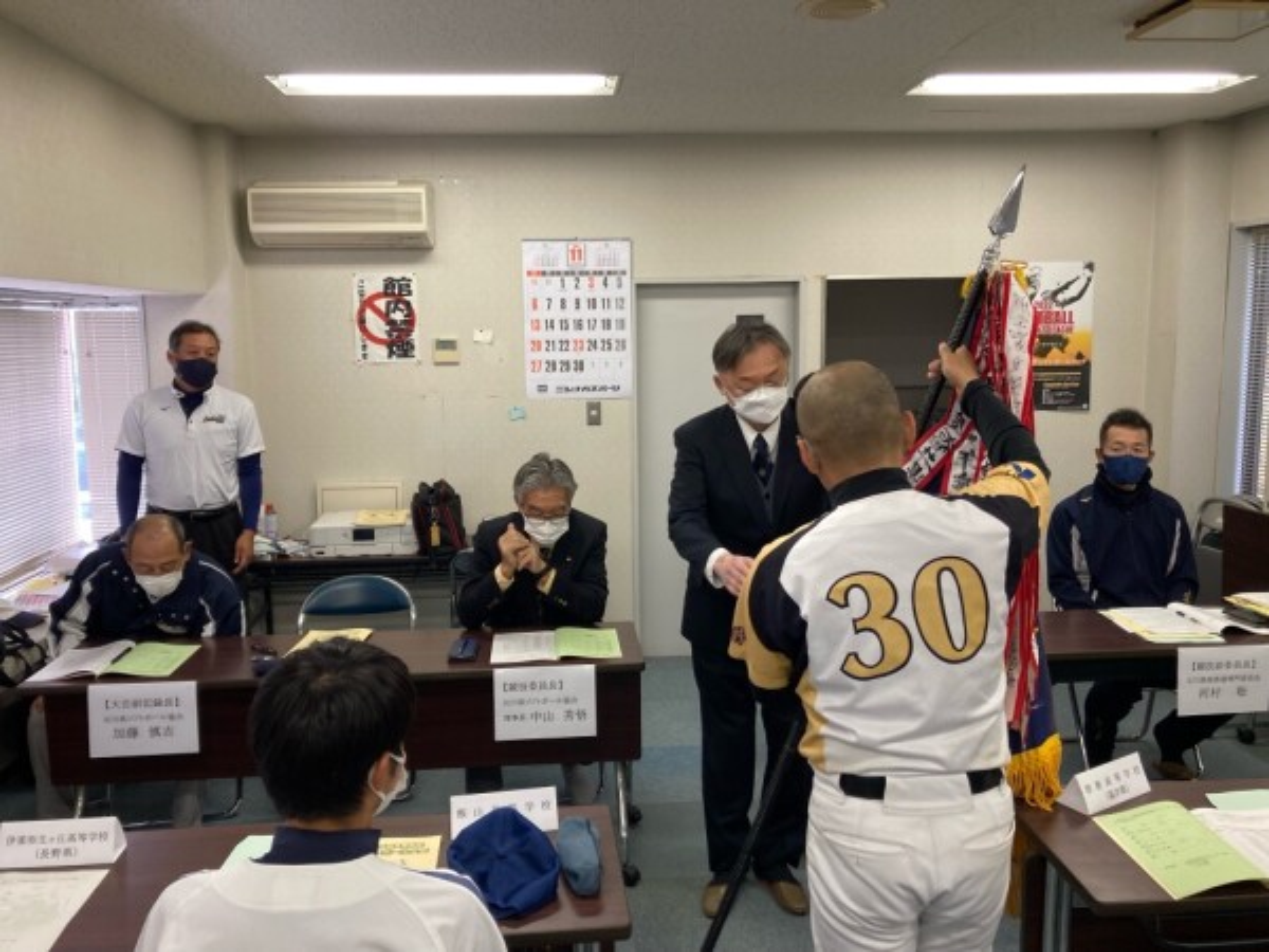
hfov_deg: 63.4
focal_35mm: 28
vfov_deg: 49.7
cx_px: 634
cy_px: 476
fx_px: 1026
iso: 64
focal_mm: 3.99
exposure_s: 1/60
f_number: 1.8
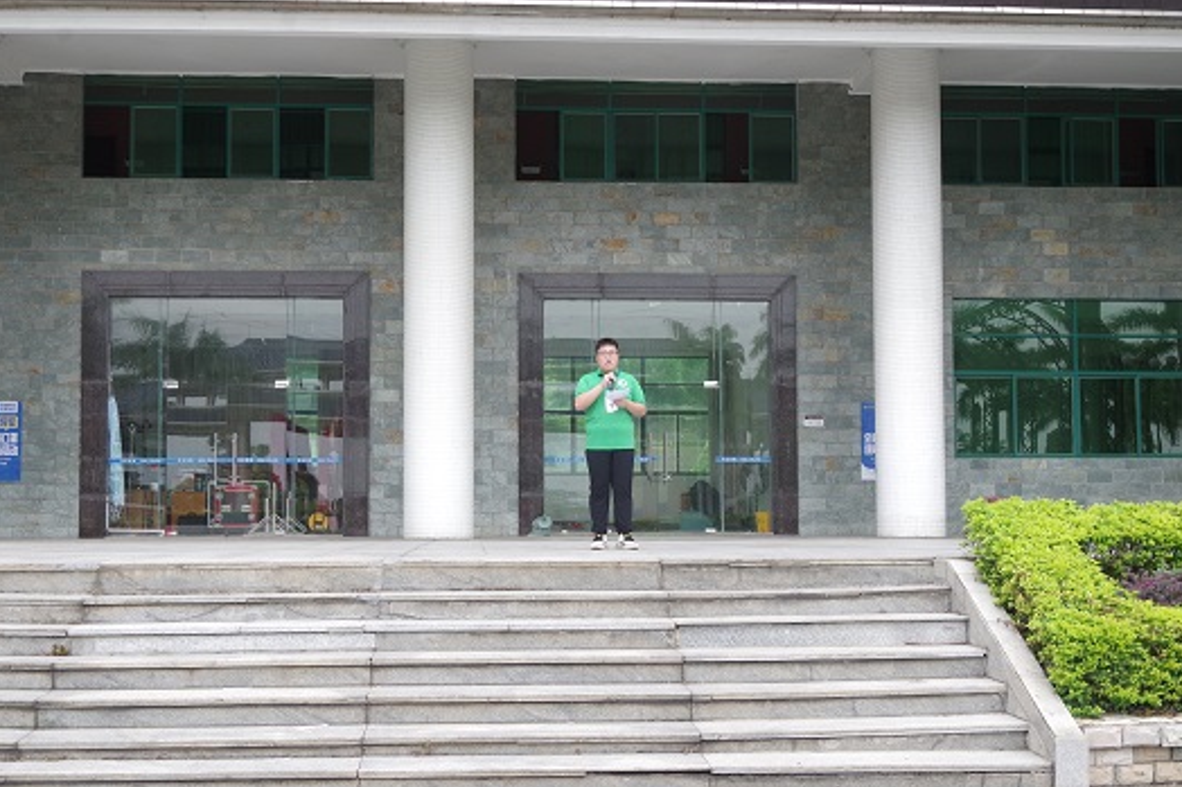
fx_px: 1543
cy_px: 396
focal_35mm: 47
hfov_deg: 41.9
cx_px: 600
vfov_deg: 28.6
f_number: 6.3
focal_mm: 31
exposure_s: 1/160
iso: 800
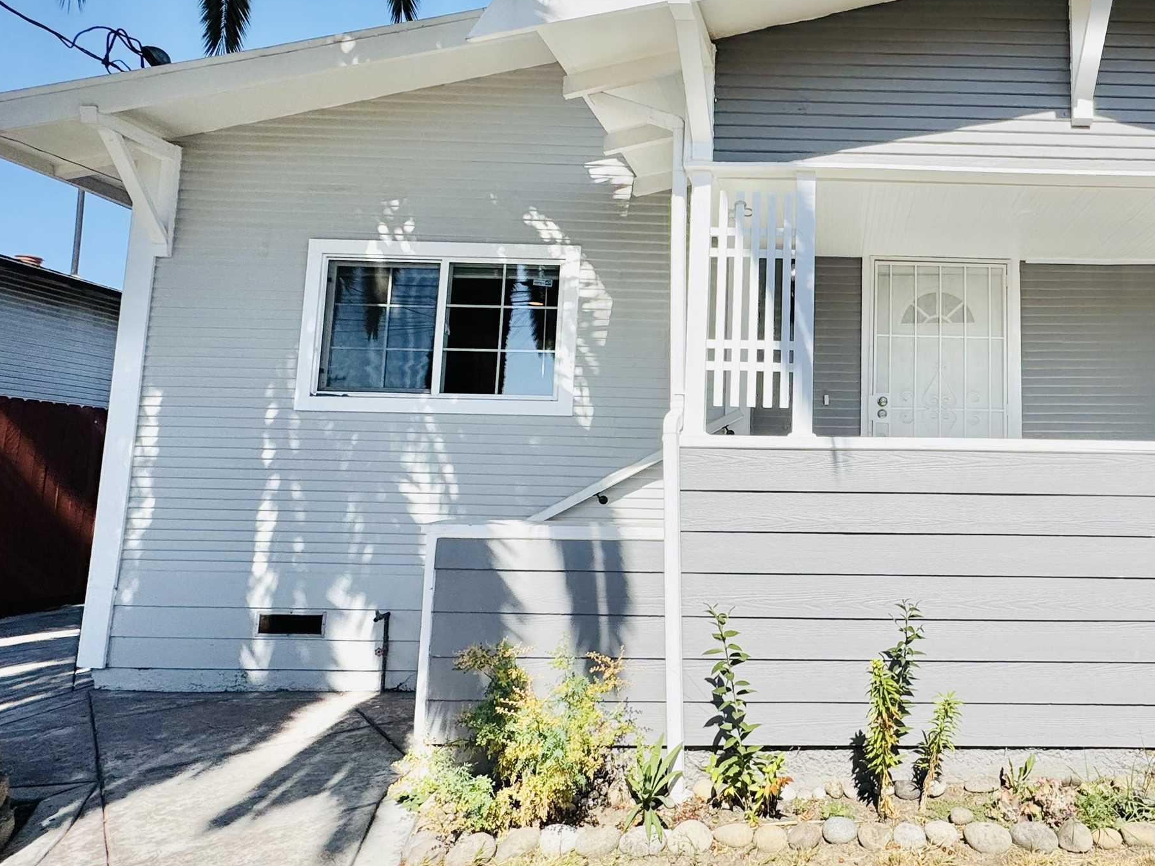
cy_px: 403
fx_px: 801
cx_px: 853
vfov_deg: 56.8
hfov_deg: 67.5
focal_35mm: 24
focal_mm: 2.22
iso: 50
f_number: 2.2
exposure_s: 1/2674
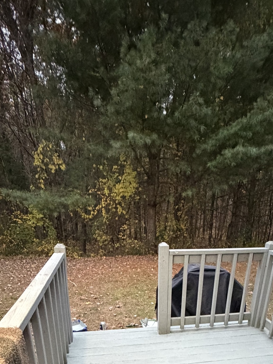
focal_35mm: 26
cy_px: 329
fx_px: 274
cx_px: 159
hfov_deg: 52.8
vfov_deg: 57.6
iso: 1000
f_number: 2.2
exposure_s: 1/40
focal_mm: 2.22
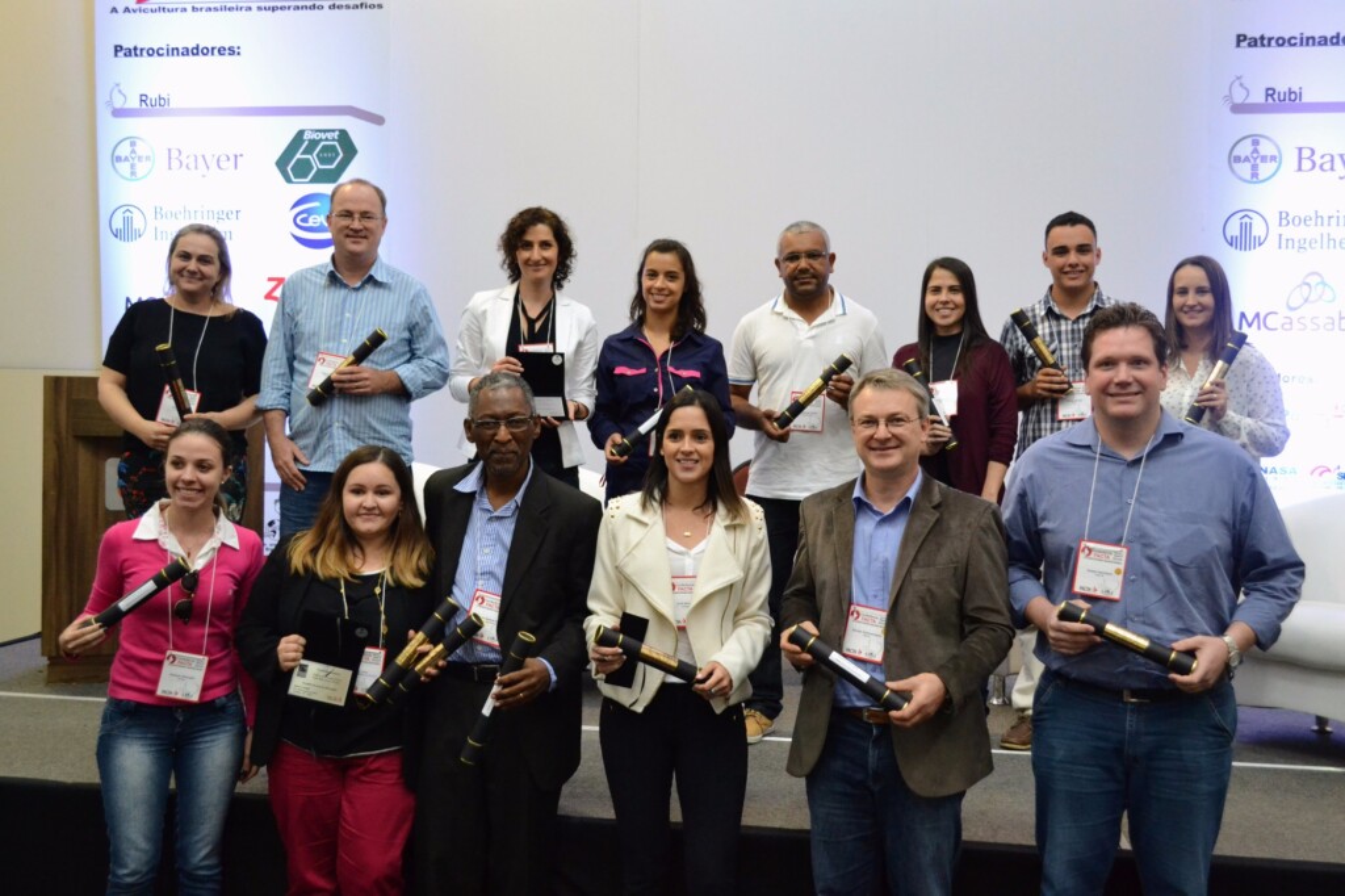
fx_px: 1344
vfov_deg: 36.8
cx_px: 672
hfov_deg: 53.1
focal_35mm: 36
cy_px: 448
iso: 2200
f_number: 4
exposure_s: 1/60
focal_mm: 24
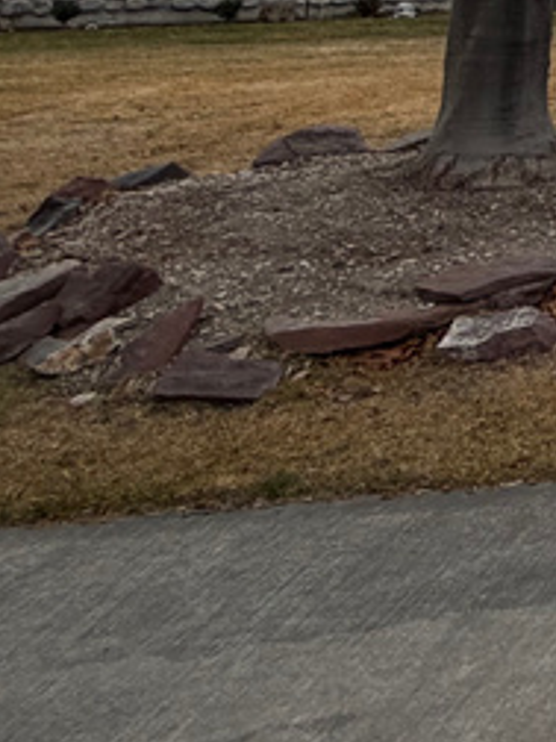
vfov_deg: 28.3
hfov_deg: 15.3
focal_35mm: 57
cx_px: 1312
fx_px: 1221
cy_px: -200
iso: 40
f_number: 2.2
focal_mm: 2.22
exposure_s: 1/545
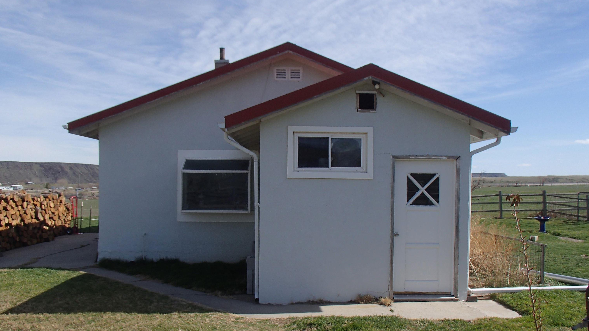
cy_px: 201
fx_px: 484
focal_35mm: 31
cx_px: 295
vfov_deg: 37.6
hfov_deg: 62.6
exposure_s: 1/160
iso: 100
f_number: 11
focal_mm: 5
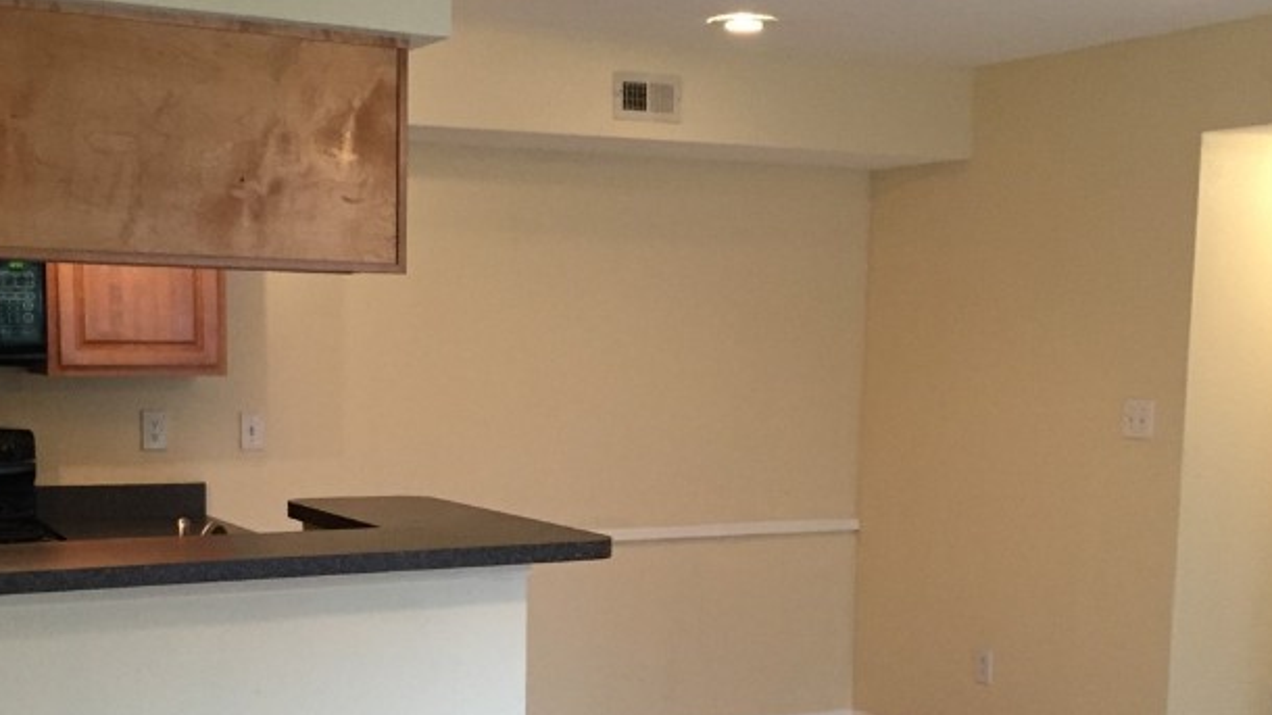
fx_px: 1787
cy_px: 565
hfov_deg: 39.1
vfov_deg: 22.3
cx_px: 567
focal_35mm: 53
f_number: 2.2
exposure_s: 1/30
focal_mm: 4.15
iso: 160
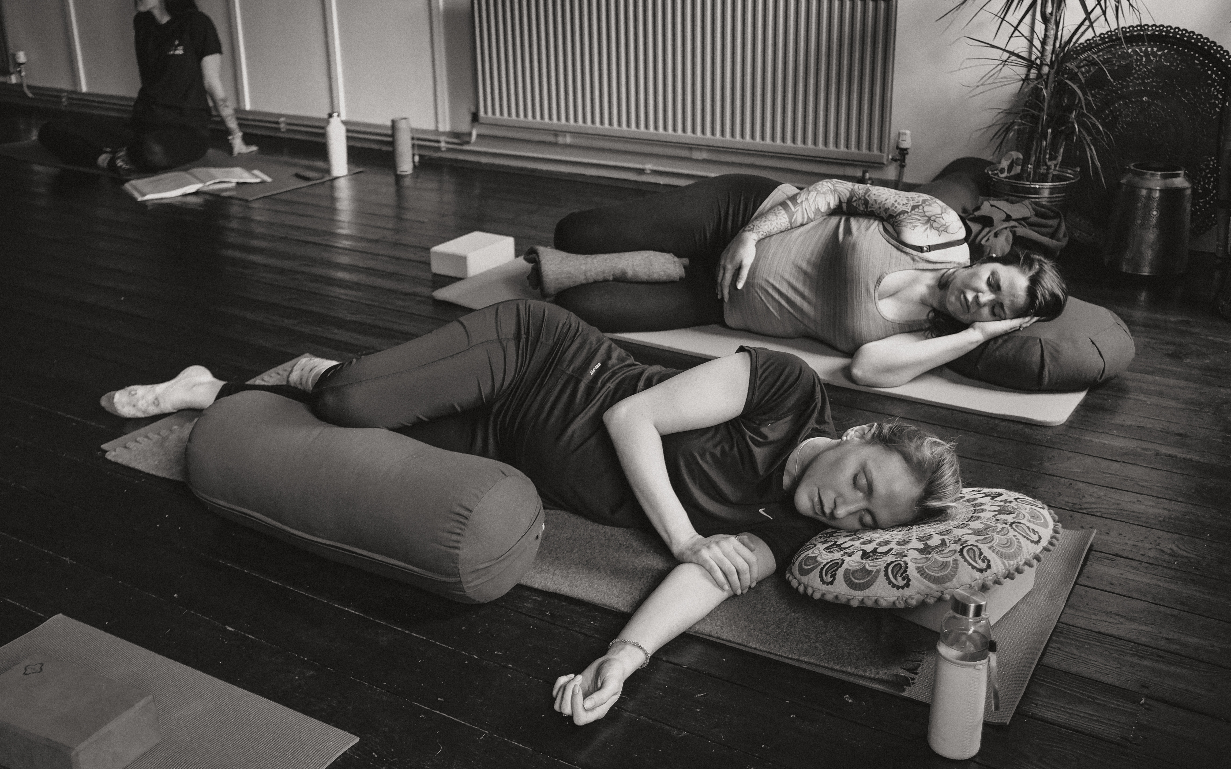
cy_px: 343
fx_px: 1275
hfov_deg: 51.5
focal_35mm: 38
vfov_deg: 33.5
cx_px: 611
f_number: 2
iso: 800
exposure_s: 1/25
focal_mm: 23
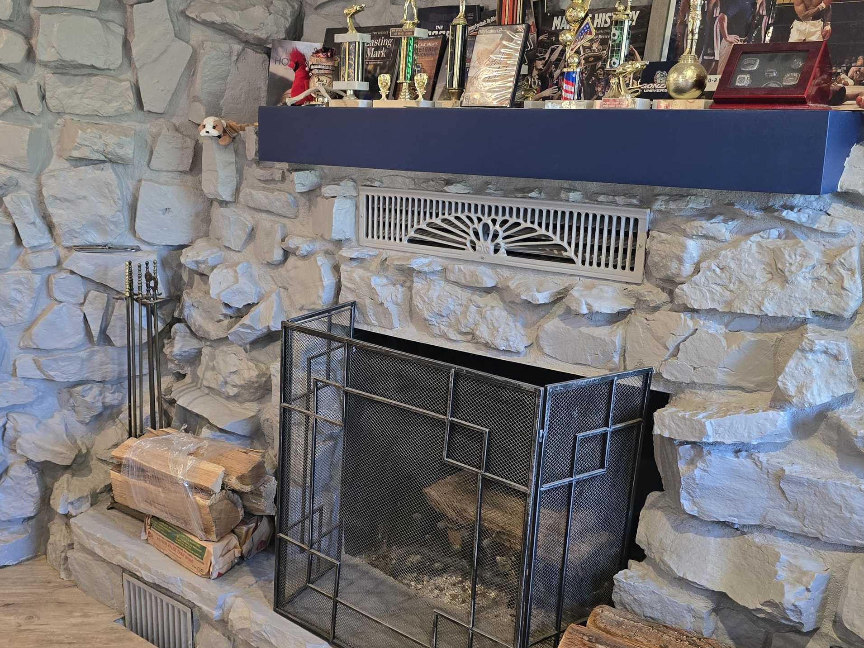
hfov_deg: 49.8
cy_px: 338
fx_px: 923
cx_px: 347
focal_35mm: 37
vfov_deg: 38.7
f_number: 1.7
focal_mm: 6.3
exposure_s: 1/120
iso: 400
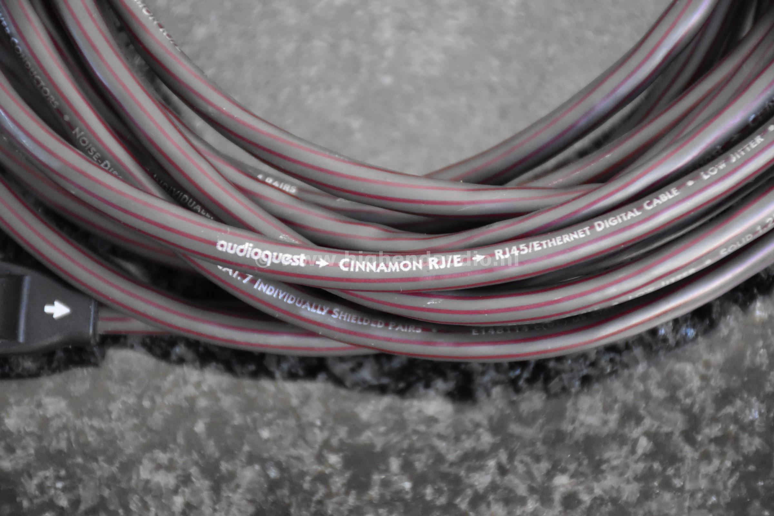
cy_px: 258
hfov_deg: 9.8
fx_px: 4515
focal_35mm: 210
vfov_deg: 6.5
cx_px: 387
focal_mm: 140
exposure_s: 1/125
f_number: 5.6
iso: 3600
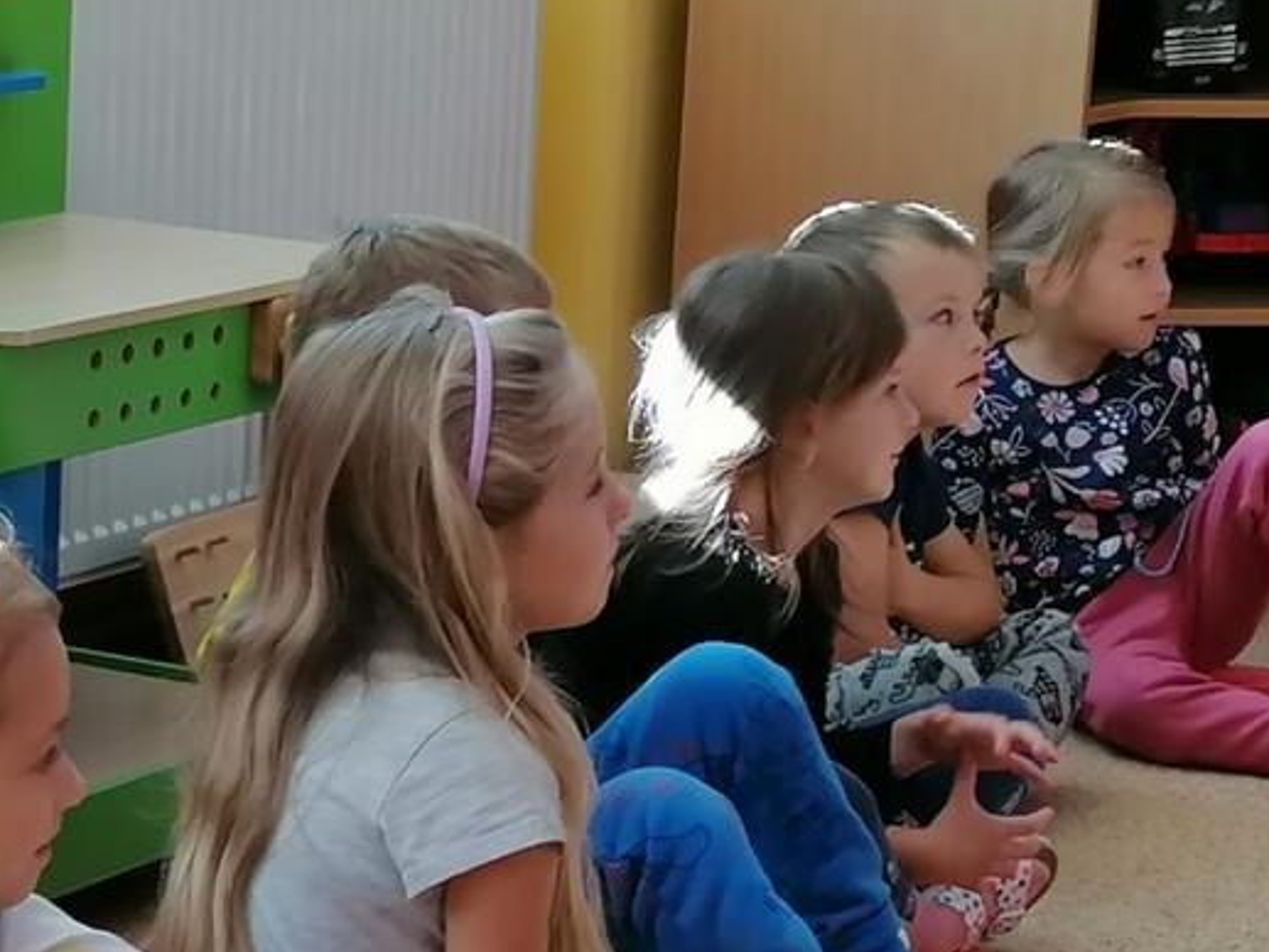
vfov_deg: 11.1
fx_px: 4840
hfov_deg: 14.9
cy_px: 1011
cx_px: 265
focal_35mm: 132
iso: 80
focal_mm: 4.75
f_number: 1.8
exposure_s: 1/60
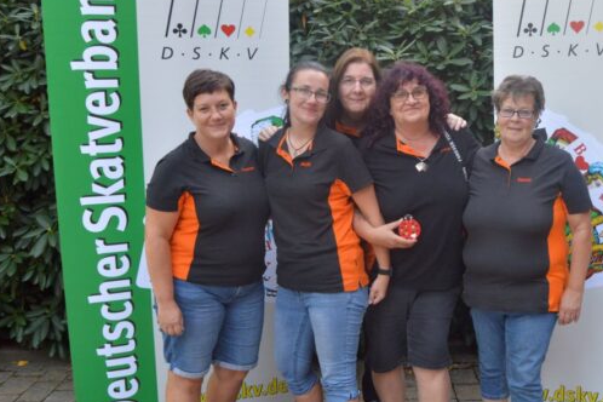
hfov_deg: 48.7
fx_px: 653
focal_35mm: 39
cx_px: 404
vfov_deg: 34.2
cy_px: 215
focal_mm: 18
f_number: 5
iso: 400
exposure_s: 1/100
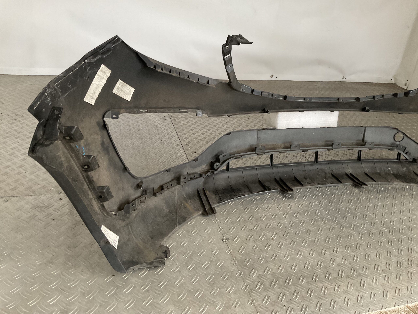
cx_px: 209
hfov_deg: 61.7
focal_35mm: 29
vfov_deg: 48.2
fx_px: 350
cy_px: 157
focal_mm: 3
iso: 200
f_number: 1.8
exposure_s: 1/60
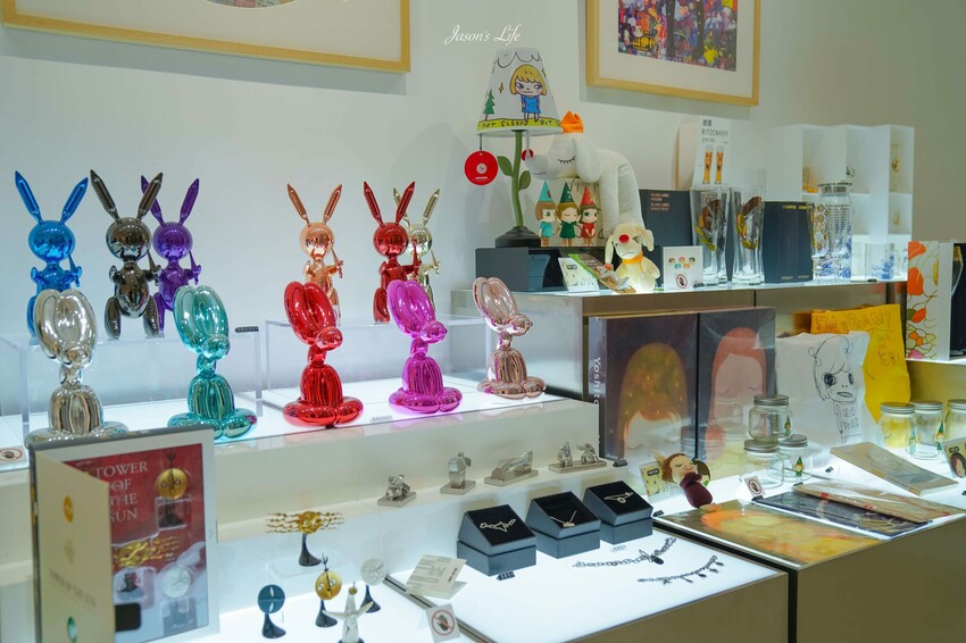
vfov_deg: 41.1
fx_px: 858
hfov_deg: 58.7
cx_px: 483
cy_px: 322
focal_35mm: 32
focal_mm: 32
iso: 100
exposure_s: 1/100
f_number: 3.5
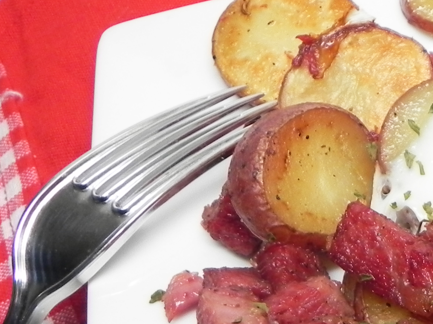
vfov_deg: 15.8
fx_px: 1151
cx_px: 613
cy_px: 316
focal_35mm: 92
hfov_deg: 19.2
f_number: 2.8
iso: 160
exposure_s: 1/43.4
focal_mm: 5.2
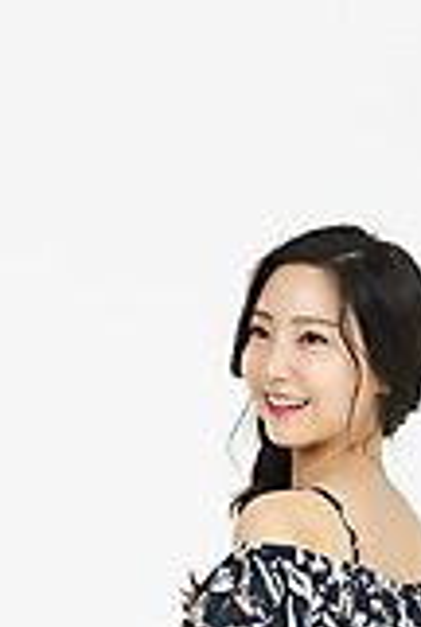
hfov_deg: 4.3
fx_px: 5624
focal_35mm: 322
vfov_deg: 6.3
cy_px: 771
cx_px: 158
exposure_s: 1/125
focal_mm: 130
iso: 100
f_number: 14
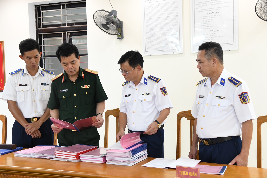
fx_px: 371
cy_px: 89
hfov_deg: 39.6
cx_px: 134
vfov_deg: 27.0
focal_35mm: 50
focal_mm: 50
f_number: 5
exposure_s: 1/50
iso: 1600
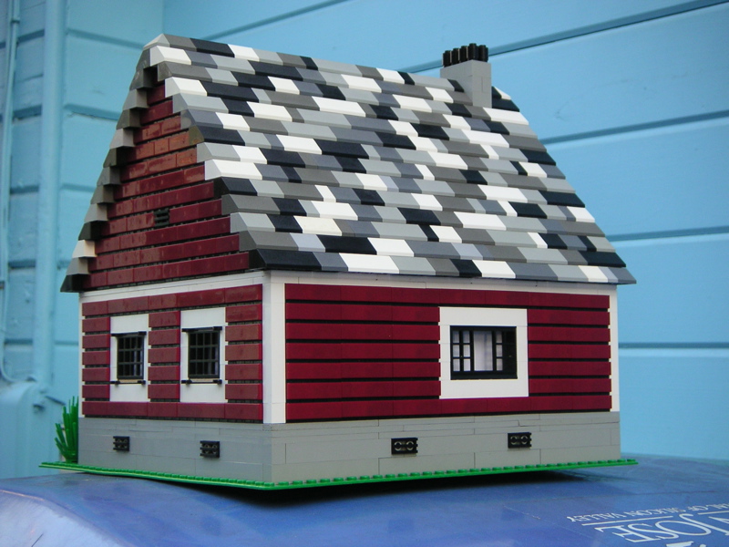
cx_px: 364
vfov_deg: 23.3
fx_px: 1327
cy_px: 274
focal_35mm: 63
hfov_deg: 30.7
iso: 80
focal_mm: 9.8
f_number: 3.1
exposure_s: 1/60
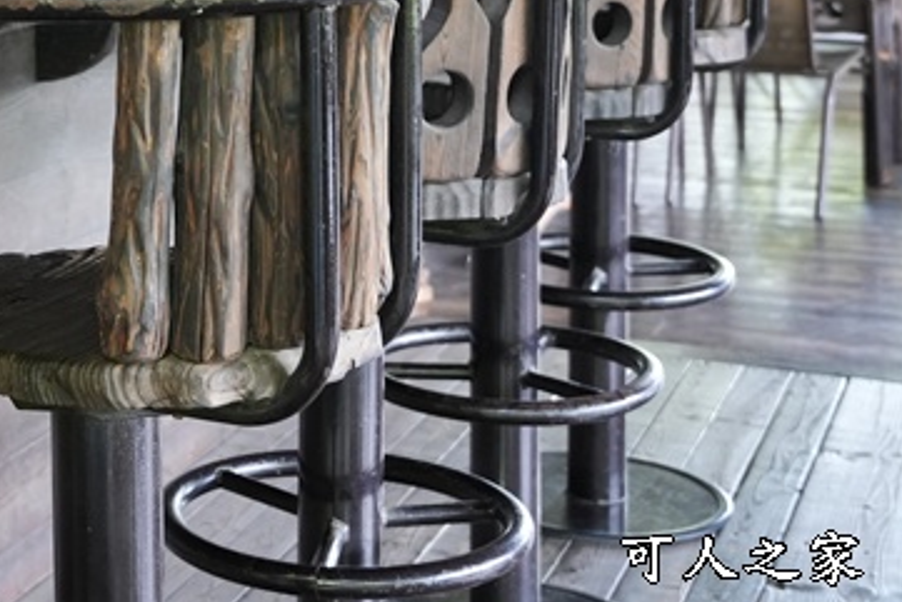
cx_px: -175
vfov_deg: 15.3
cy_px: -176
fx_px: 2138
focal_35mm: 85
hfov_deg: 22.1
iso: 1600
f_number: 4
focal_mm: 30.1
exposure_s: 1/50
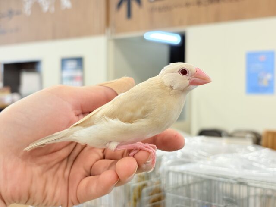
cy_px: 104
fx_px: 415
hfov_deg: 36.8
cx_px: 138
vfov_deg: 28.0
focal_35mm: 52
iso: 32
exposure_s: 1/50
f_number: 1.6
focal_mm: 5.96
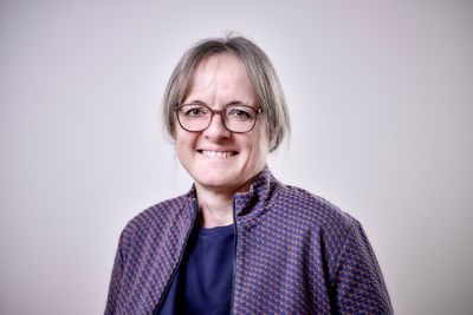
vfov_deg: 17.7
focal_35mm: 77
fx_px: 1012
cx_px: 236
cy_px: 158
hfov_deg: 26.3
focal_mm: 77
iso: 800
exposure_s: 1/200
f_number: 2.8
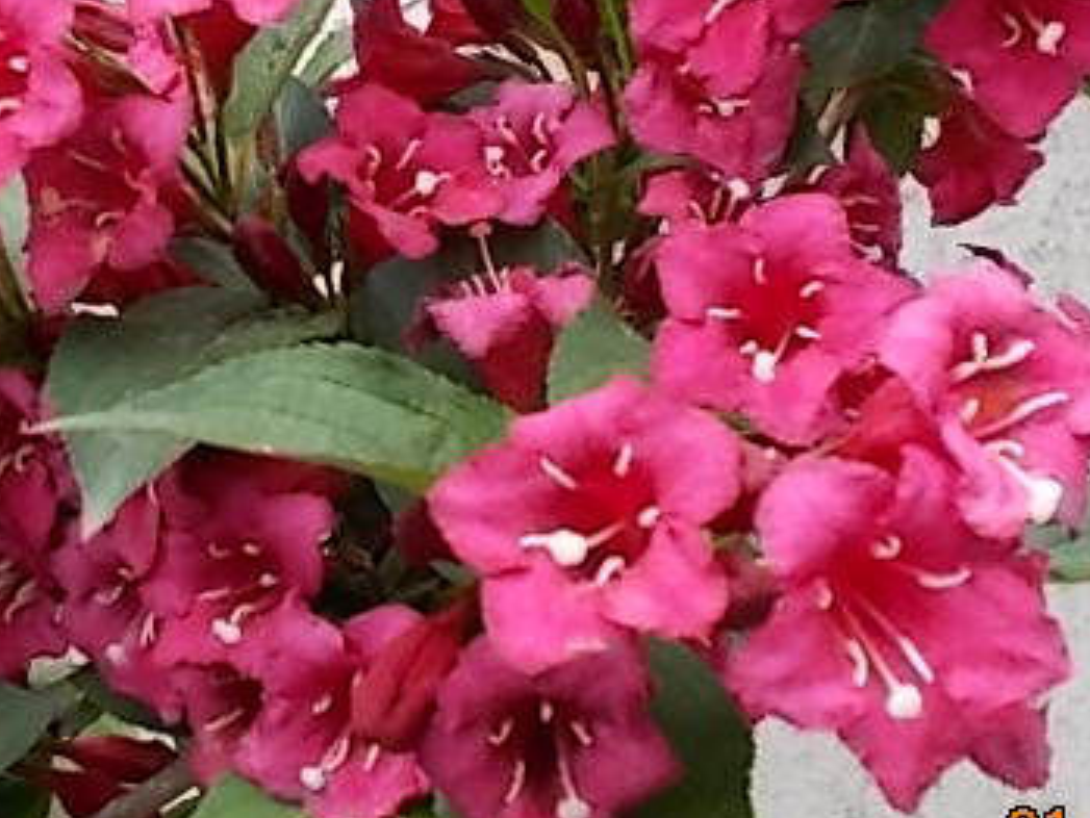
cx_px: 450
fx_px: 1732
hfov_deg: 34.8
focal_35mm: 55
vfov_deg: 26.4
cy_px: 262
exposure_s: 1/200
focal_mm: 5.3
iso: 80
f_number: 3.4
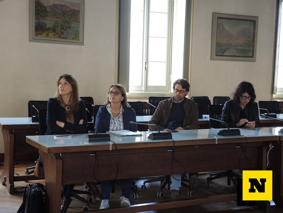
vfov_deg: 25.2
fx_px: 474
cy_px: 106
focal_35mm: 58
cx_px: 142
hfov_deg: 33.2
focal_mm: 12.5
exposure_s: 1/40
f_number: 2.8
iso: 400
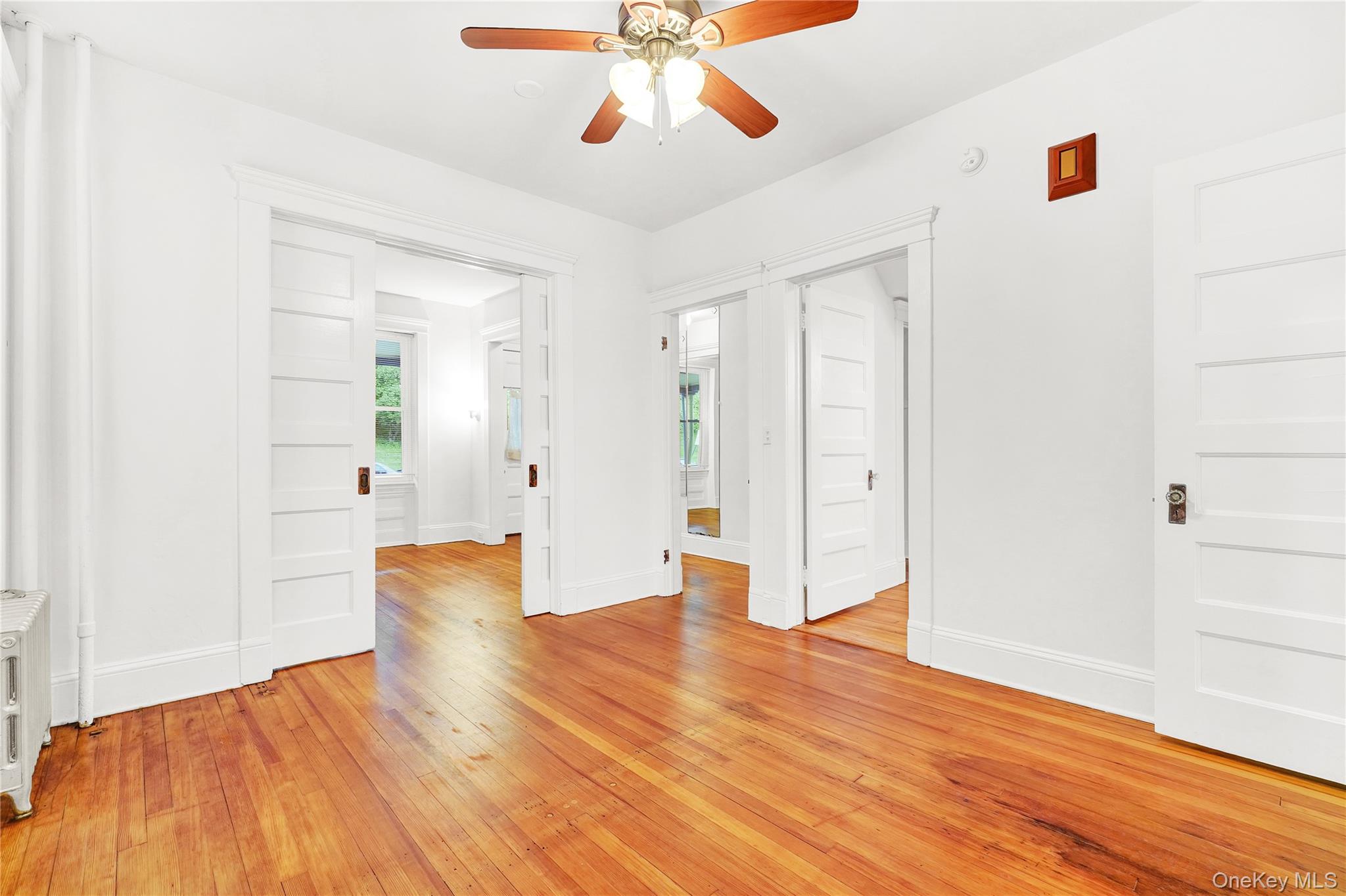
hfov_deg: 100.4
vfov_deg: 77.3
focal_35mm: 15
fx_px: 561
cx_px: 673
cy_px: 448
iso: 320
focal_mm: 10
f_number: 8
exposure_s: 1/10
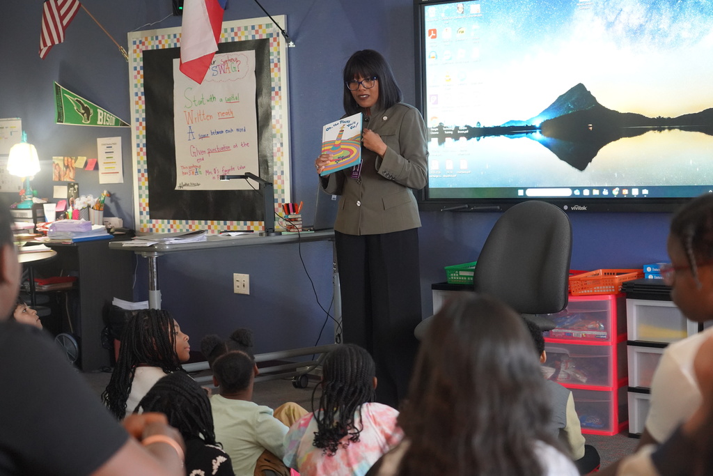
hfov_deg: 32.9
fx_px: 1208
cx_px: 356
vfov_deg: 22.3
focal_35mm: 61
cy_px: 238
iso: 8000
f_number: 4
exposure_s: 1/160
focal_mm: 61
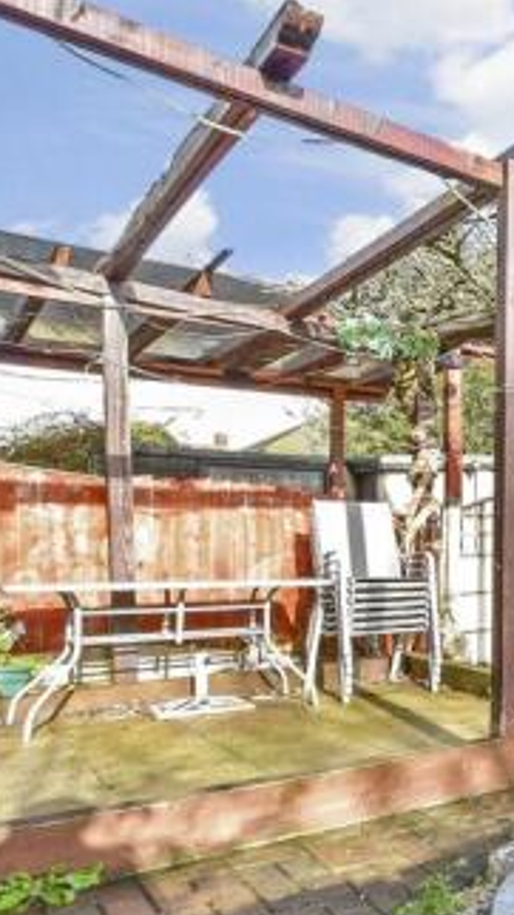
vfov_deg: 60.7
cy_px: 527
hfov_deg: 23.7
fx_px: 776
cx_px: 868
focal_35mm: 32
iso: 160
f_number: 8
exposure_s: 1/60
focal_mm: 10
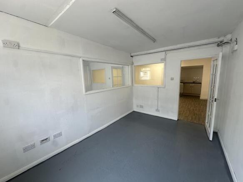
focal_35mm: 14
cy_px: 91
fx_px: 98
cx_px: 122
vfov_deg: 85.7
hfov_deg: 102.1
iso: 40
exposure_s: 1/117
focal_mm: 2.22
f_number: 2.2
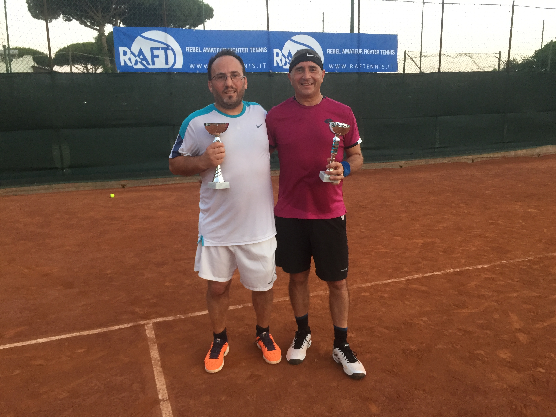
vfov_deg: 48.2
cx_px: 278
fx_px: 466
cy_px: 208
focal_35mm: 29
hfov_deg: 61.7
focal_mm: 4.15
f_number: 2.2
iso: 64
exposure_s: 1/33
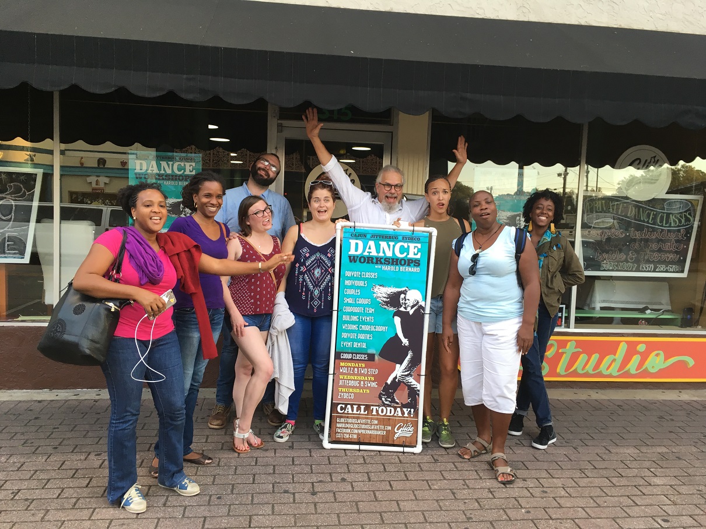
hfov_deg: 61.6
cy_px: 264
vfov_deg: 48.2
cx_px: 353
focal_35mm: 29
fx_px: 592
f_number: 2.2
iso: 25
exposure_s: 1/40
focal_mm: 4.15
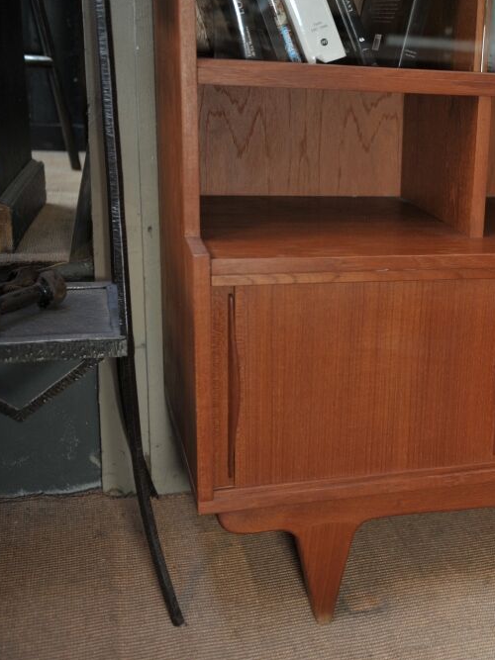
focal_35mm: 53
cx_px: 481
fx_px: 1011
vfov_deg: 36.2
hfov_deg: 26.2
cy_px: 330
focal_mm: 36
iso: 500
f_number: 2.8
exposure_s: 1/50
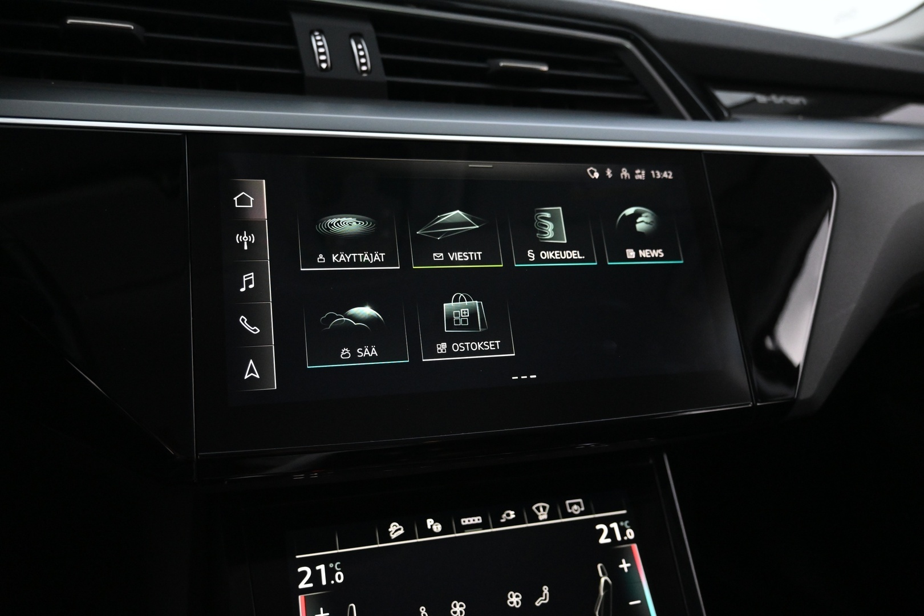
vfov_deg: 45.7
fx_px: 731
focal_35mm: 28
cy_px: 308
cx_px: 462
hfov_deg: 64.6
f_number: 3.8
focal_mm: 19
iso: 3600
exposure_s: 1/30
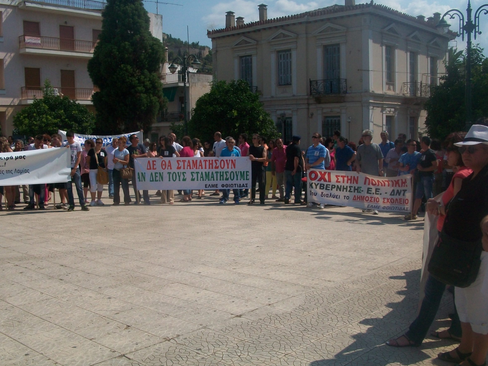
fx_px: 522
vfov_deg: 38.6
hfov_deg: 50.1
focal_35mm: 37
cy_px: 171
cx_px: 235
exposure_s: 1/800
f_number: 5.5
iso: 80
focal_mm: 5.7
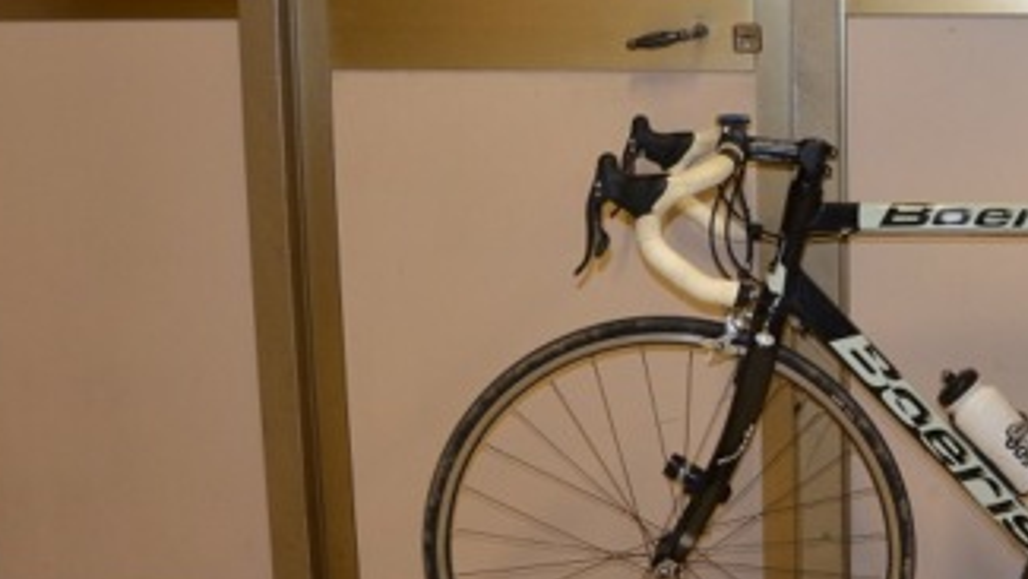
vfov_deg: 20.3
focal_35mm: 59
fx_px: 1609
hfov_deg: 33.5
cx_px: 927
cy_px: 152
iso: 800
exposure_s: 1/60
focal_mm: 18
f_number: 3.5
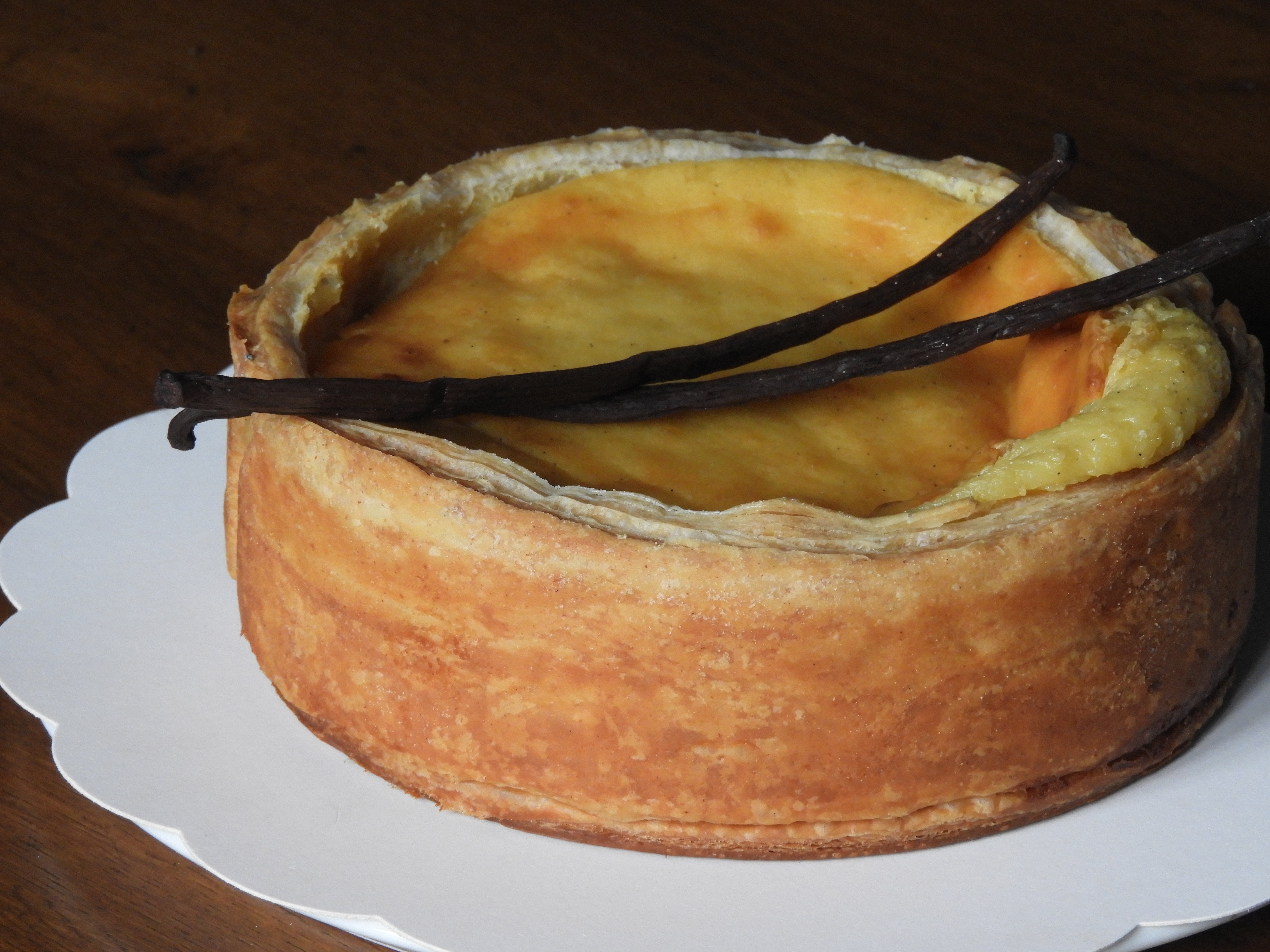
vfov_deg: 5.5
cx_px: 635
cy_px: 476
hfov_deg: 7.3
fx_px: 9906
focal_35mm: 270
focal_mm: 48.4
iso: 400
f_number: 5.5
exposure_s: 1/60
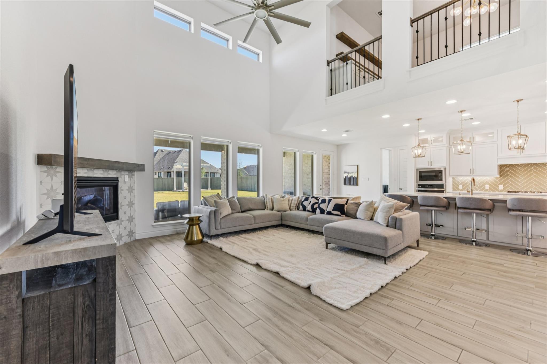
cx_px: 274
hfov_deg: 104.3
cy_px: 182
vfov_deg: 81.2
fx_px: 213
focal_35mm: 14
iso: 100
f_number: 8
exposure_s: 1/10
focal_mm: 14
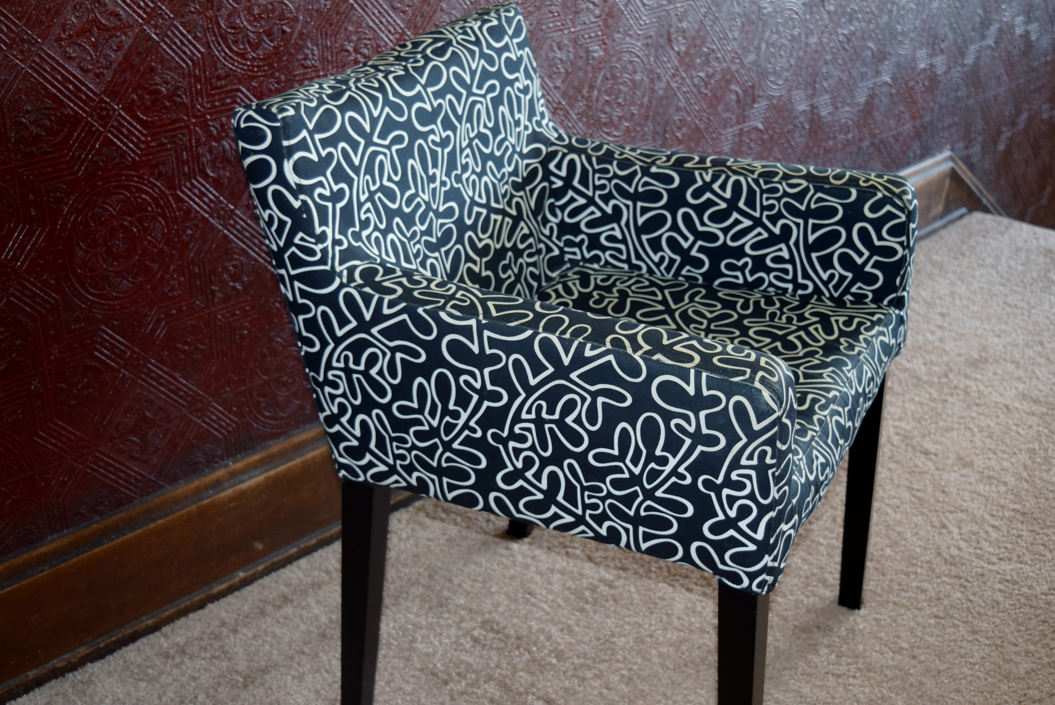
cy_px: 352
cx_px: 528
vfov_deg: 28.1
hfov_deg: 41.1
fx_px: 1408
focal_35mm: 48
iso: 400
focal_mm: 32
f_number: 4.5
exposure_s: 1/50
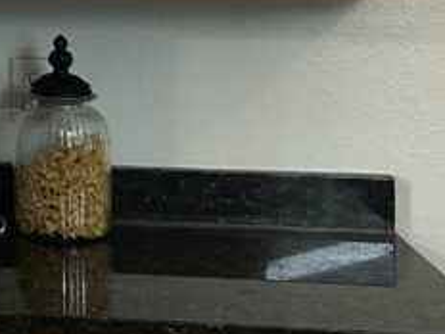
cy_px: -111
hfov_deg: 14.8
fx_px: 1478
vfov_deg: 12.4
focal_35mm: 115
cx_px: -368
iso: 320
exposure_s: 1/60
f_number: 1.5
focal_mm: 5.7
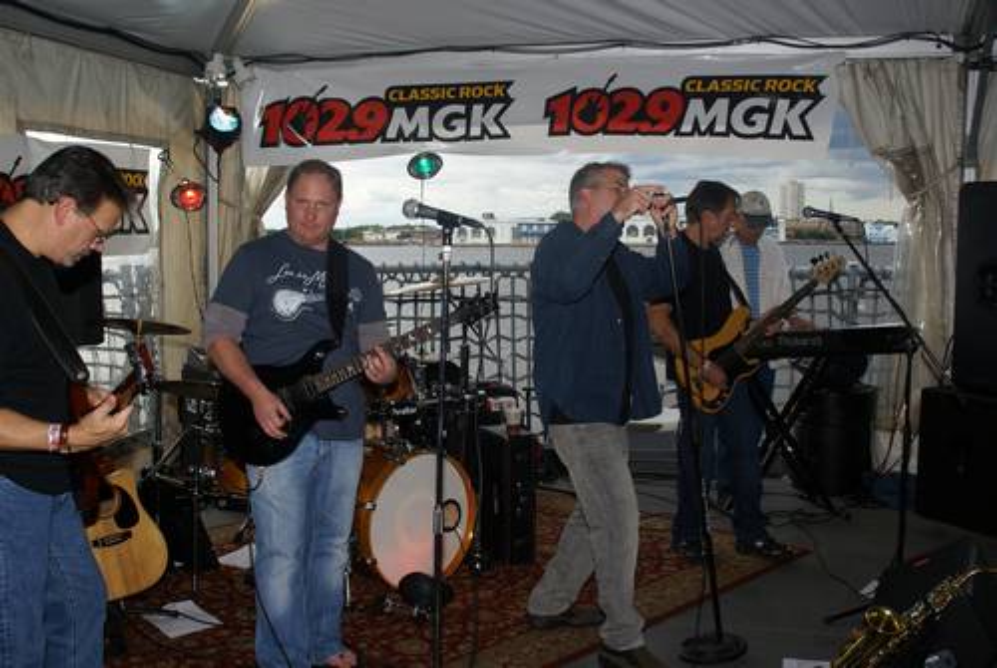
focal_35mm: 36
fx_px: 998
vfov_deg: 37.0
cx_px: 498
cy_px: 334
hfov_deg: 53.1
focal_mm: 24
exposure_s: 1/125
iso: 100
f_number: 8
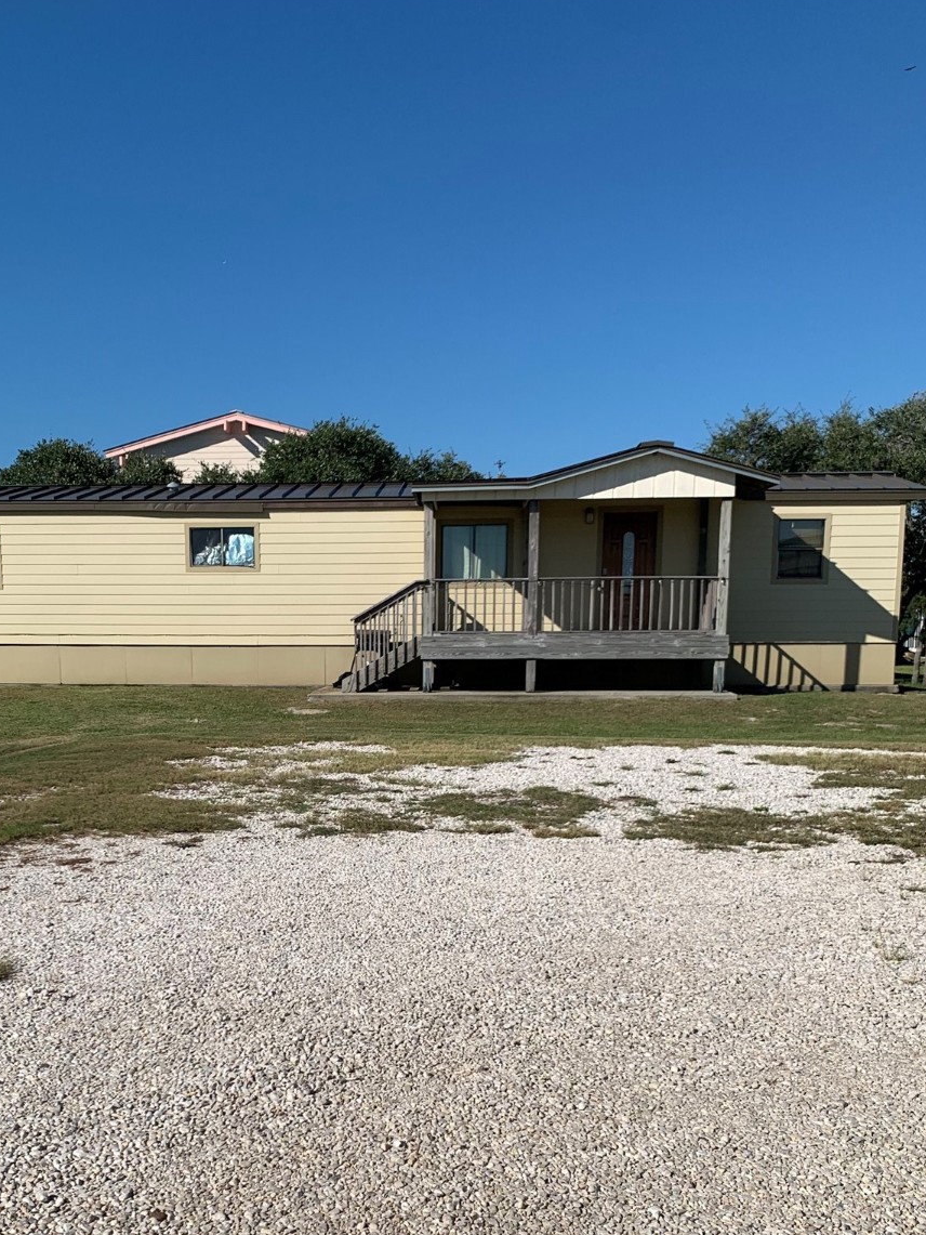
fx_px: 1248
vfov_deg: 51.7
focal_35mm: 35
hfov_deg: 40.5
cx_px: 354
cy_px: 816
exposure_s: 1/4464
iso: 25
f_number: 1.8
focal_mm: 4.25
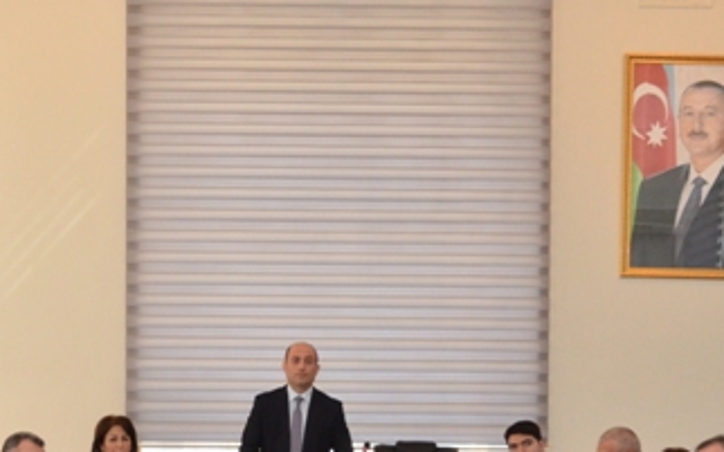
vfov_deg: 13.7
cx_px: 349
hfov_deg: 22.1
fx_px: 1854
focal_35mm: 94
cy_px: 452
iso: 2200
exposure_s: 1/160
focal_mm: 31
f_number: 6.3
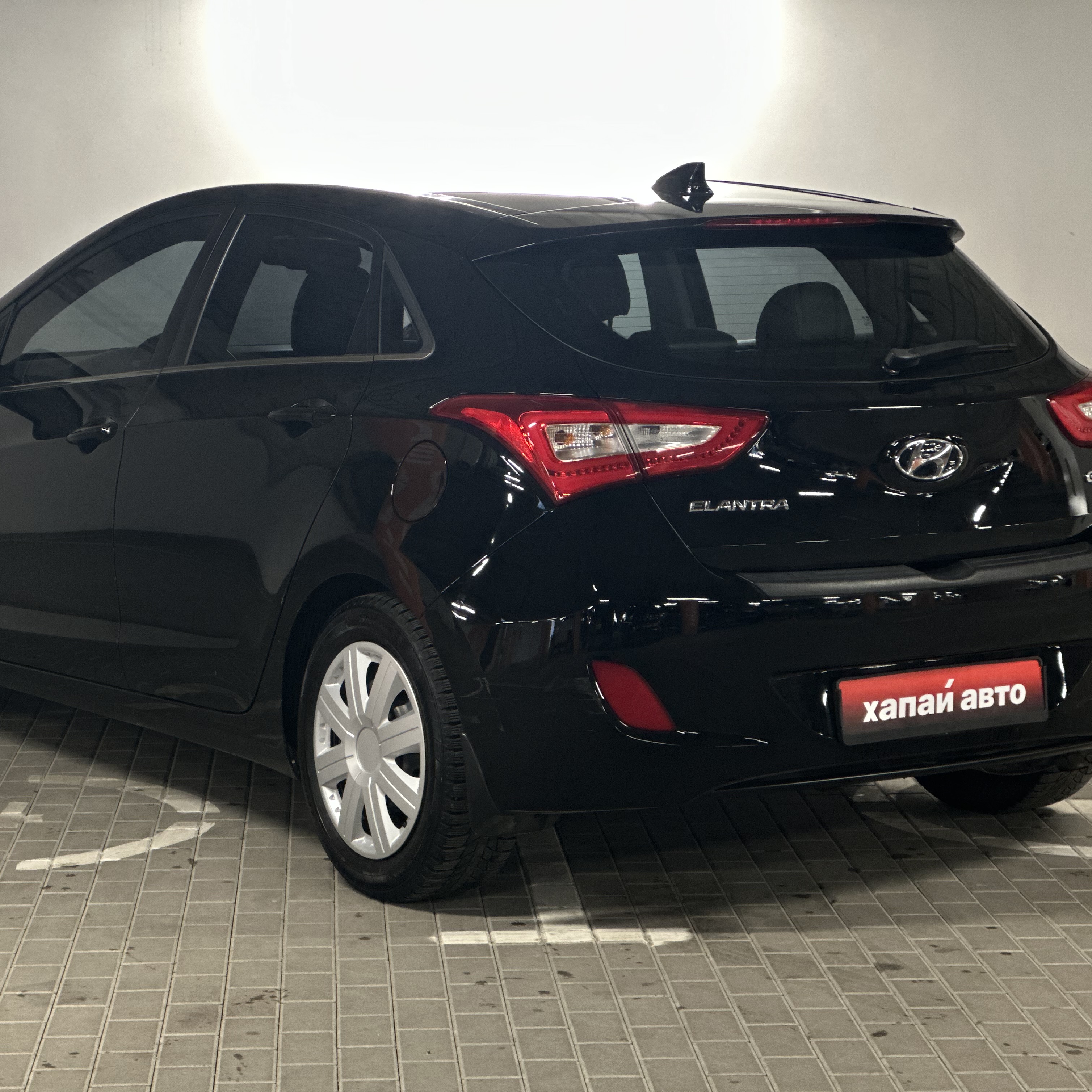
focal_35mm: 91
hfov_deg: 19.1
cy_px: 547
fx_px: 3248
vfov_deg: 19.1
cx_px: 486
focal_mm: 9
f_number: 2.8
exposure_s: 1/20
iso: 400
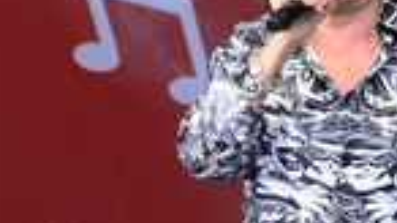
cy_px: 171
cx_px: 69
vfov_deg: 3.3
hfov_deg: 5.9
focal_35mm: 363
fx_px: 3820
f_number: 5.3
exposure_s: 1/250
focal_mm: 112
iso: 800
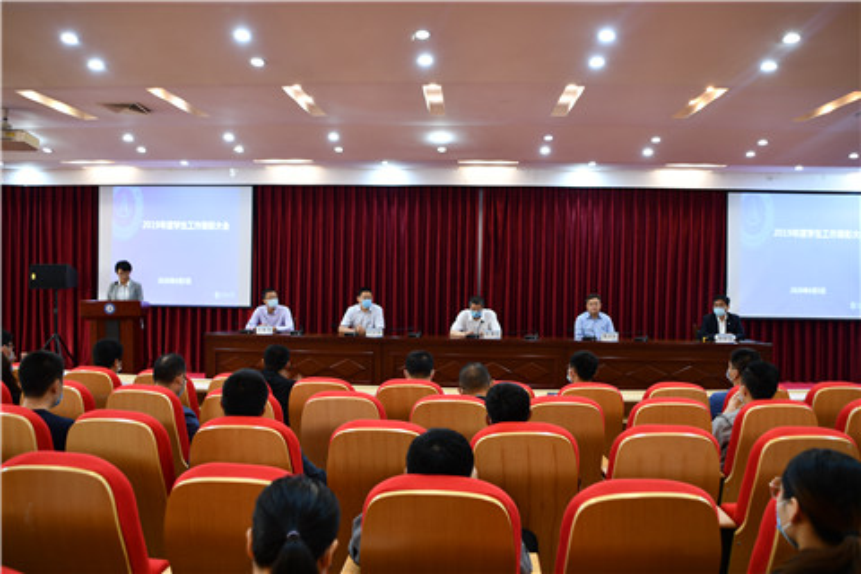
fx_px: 789
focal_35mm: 33
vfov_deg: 40.0
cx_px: 430
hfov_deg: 57.2
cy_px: 287
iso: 200
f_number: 3.8
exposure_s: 1/6
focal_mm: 22
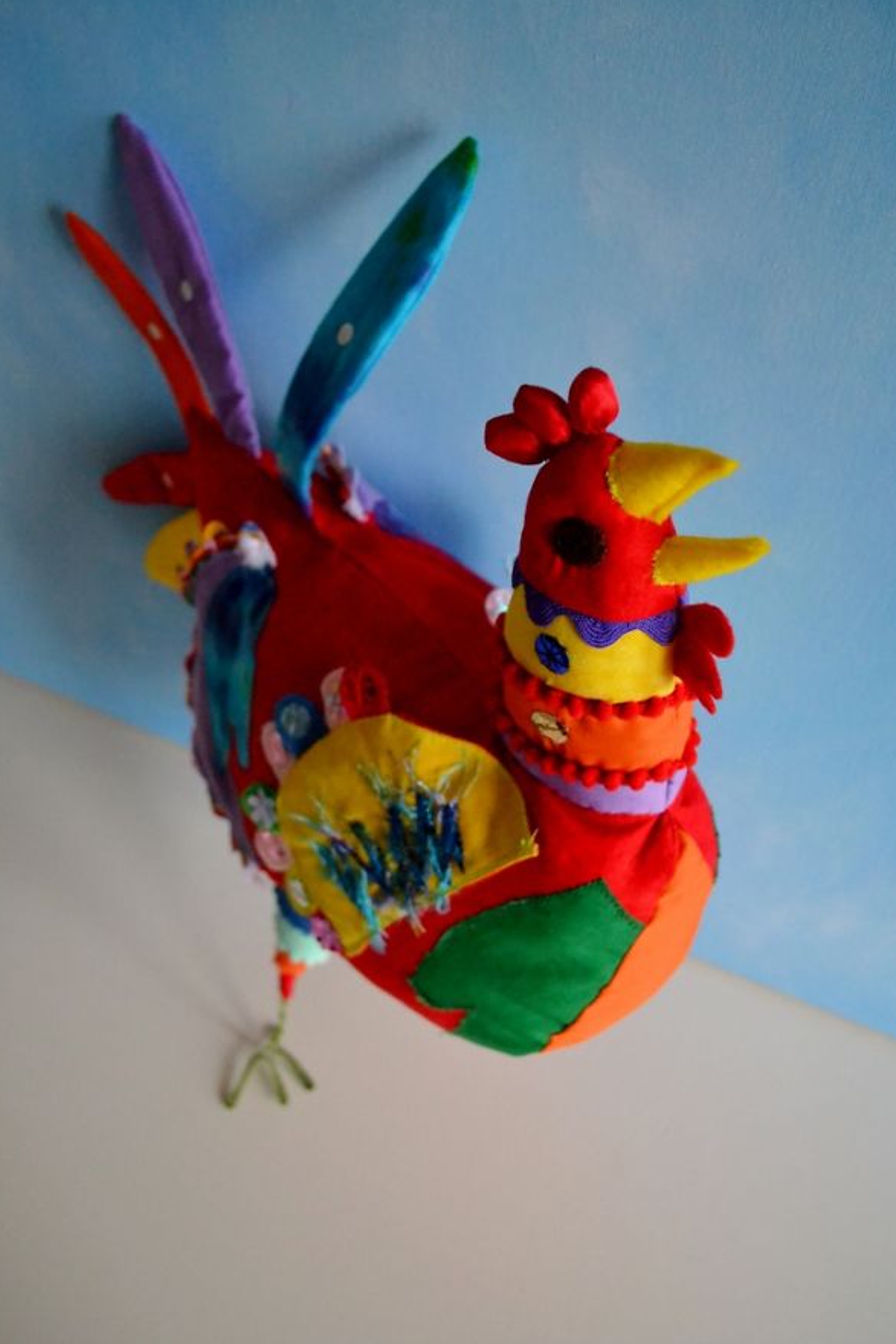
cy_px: 685
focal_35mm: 34
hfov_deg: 38.9
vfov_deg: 55.8
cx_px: 451
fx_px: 1269
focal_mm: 22
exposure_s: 1/250
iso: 3200
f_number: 3.8
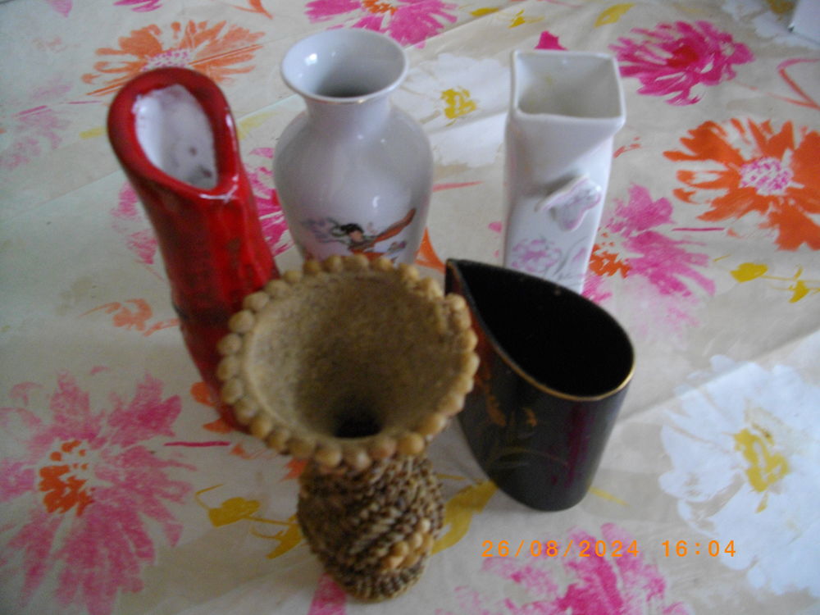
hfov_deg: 56.8
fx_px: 758
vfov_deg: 44.2
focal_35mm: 32
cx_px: 410
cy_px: 308
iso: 218
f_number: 2.9
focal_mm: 5.7
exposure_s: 1/50
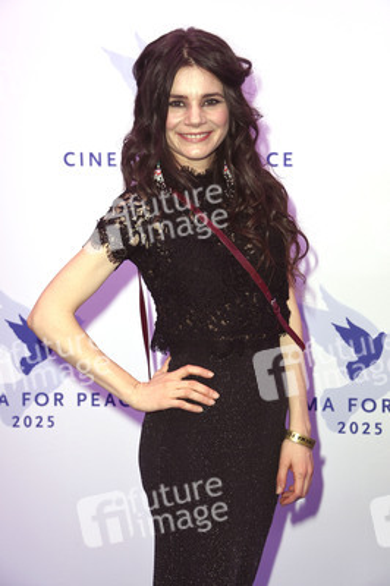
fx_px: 1270
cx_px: 195
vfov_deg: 26.0
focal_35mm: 78
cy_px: 293
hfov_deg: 17.5
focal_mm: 78
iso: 500
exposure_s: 1/250
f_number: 5.6
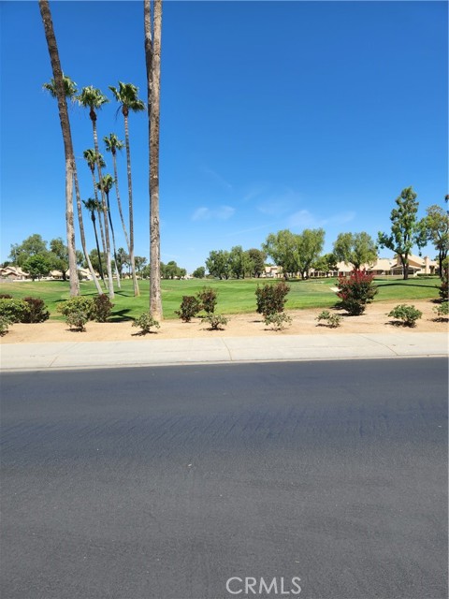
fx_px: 398
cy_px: 300
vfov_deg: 73.9
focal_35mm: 23
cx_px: 224
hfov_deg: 58.9
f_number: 1.8
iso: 20
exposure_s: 1/1212
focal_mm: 5.4
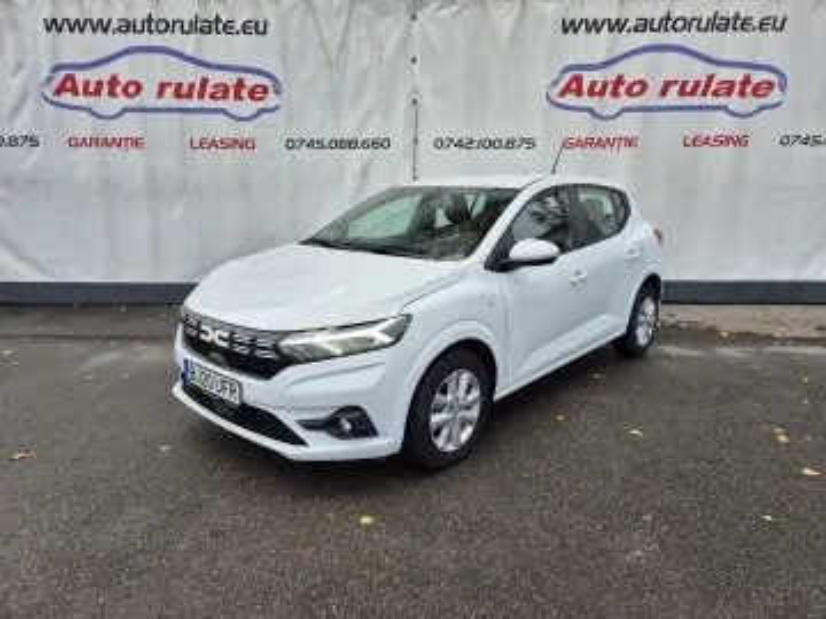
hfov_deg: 73.9
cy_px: 310
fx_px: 549
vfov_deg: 58.9
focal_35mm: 23
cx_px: 413
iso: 40
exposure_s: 1/180
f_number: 1.8
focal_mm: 5.4
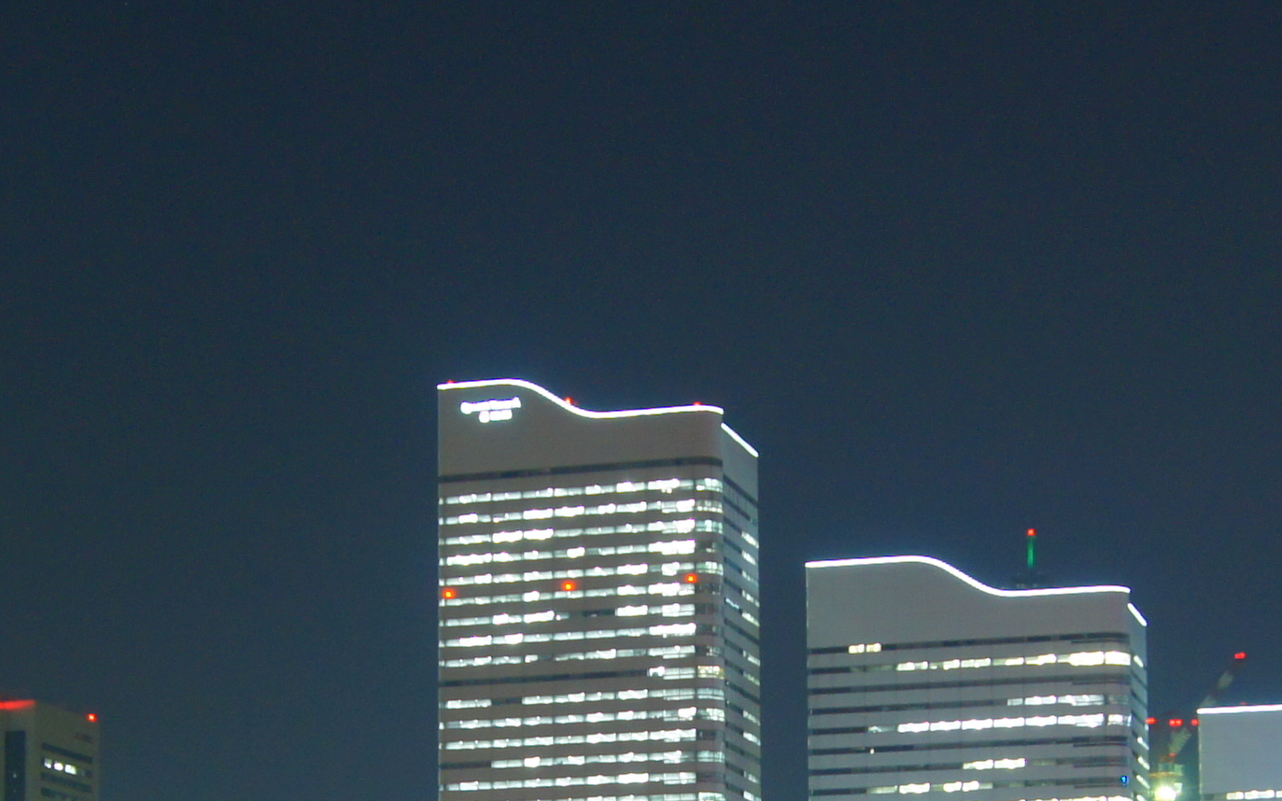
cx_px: 626
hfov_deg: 22.6
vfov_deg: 13.8
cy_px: 969
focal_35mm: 92
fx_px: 3214
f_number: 4.5
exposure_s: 1
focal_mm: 18
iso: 200
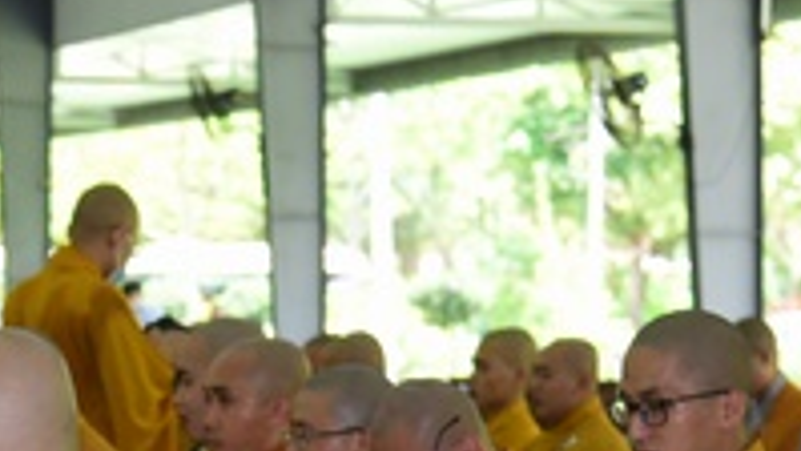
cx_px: 105
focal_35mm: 171
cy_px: 427
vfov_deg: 7.1
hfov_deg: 12.5
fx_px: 3632
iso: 320
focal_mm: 50
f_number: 4
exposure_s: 1/125
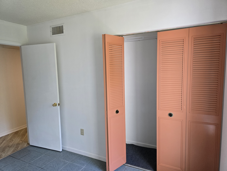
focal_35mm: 23
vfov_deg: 58.9
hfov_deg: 73.9
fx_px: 151
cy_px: 86
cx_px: 114
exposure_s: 1/180
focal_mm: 6.3
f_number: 1.7
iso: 125
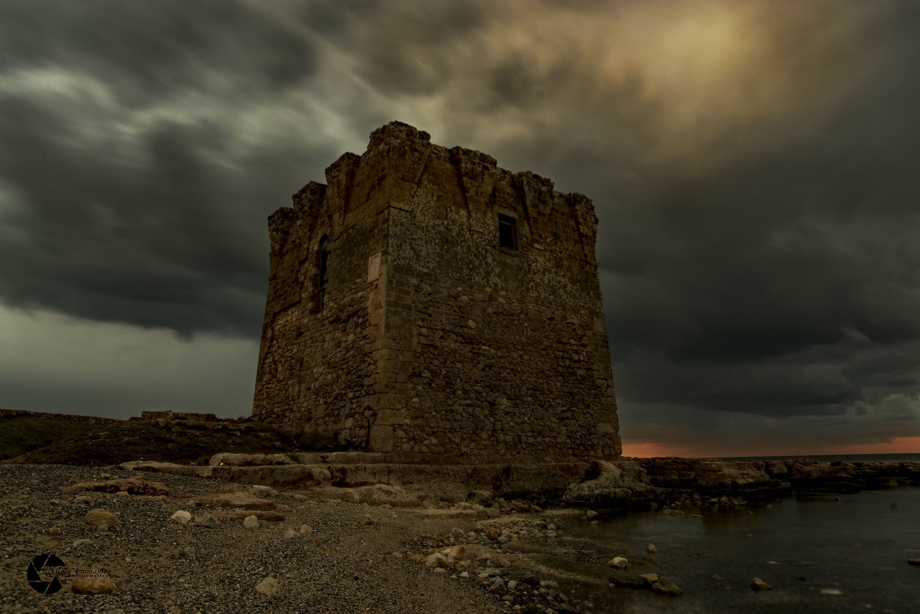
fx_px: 614
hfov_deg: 73.7
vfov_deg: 53.2
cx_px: 460
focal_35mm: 24
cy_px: 307
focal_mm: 24
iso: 200
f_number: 8
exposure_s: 25
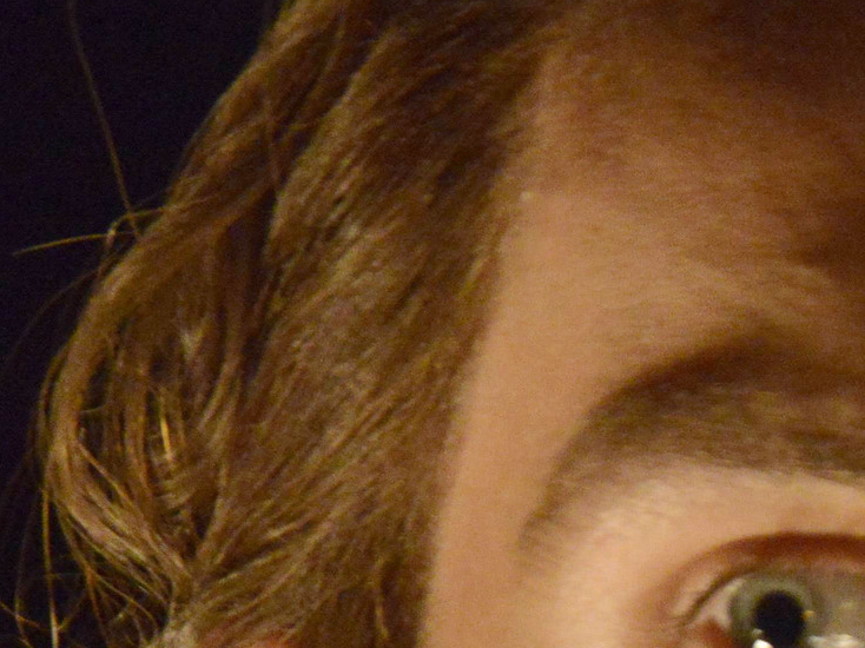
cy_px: 1085
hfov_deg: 4.8
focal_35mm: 410
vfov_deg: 3.6
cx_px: 1649
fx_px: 10242
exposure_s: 1/50
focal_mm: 85
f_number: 4
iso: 6400
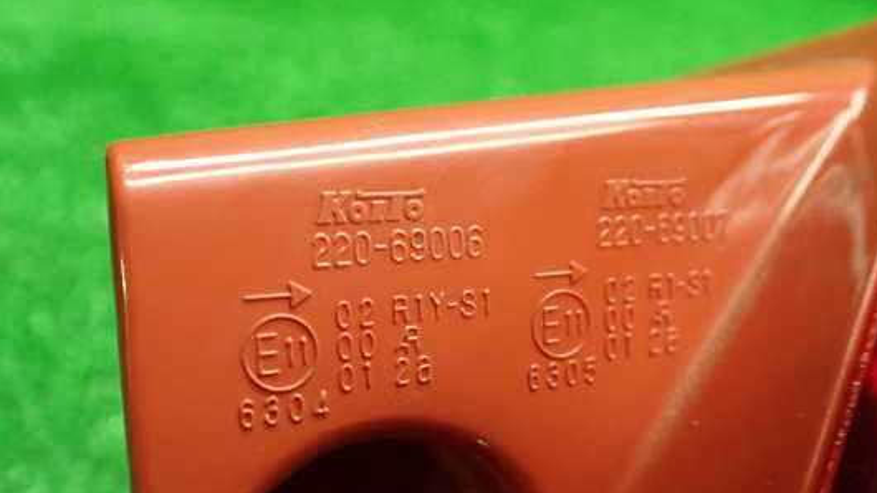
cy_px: 314
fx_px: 860
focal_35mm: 37
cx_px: 391
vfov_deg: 31.8
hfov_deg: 53.9
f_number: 2.3
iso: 800
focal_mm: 5.4
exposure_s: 1/80
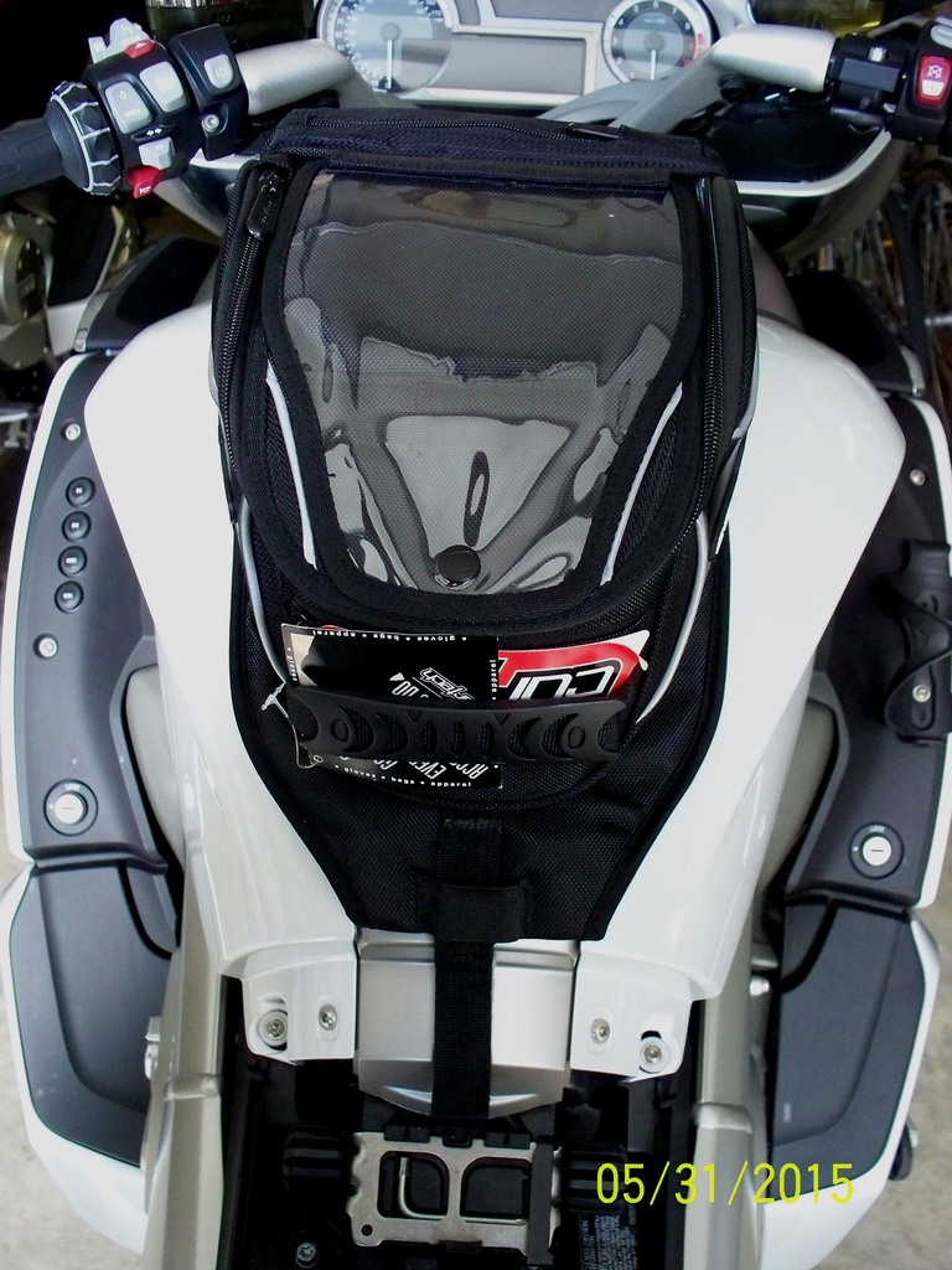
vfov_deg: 51.4
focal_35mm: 36
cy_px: 635
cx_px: 476
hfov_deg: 39.7
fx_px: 1320
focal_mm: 7.54
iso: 800
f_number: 2.8
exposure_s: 1/125
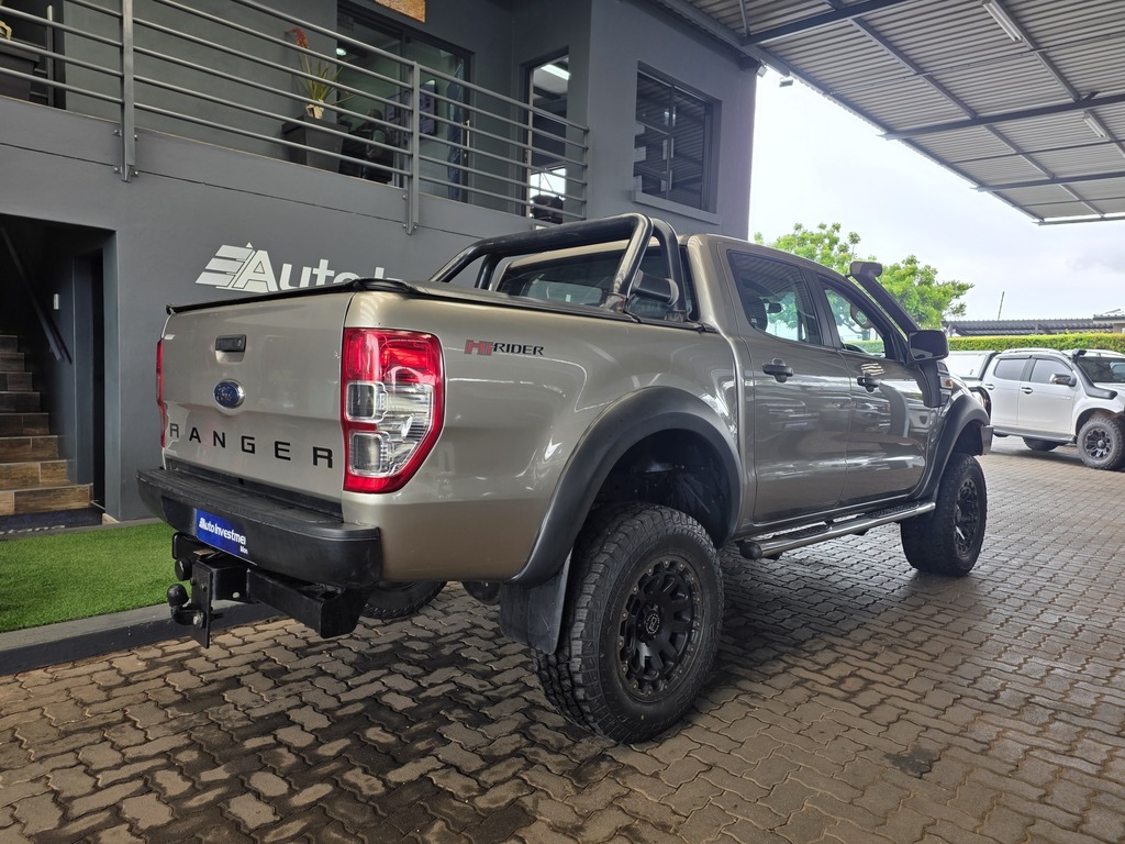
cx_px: 562
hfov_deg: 73.9
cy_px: 422
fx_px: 747
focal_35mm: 23
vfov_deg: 58.9
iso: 50
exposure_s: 1/180
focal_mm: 6.25
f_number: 1.7
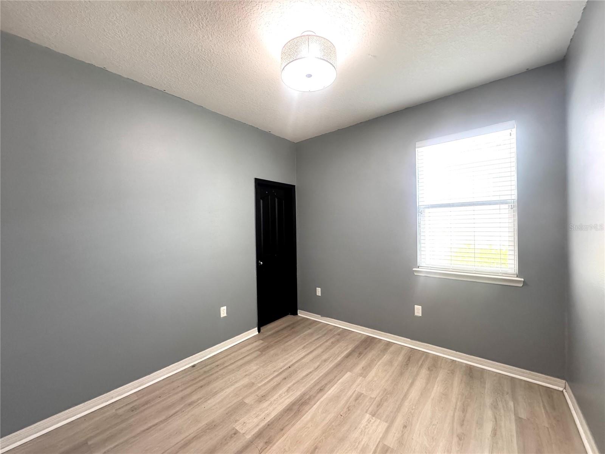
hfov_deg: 102.1
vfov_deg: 85.7
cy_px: 227
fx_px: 245
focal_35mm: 14
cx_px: 302
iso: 320
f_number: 2.2
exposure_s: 1/77
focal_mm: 2.22
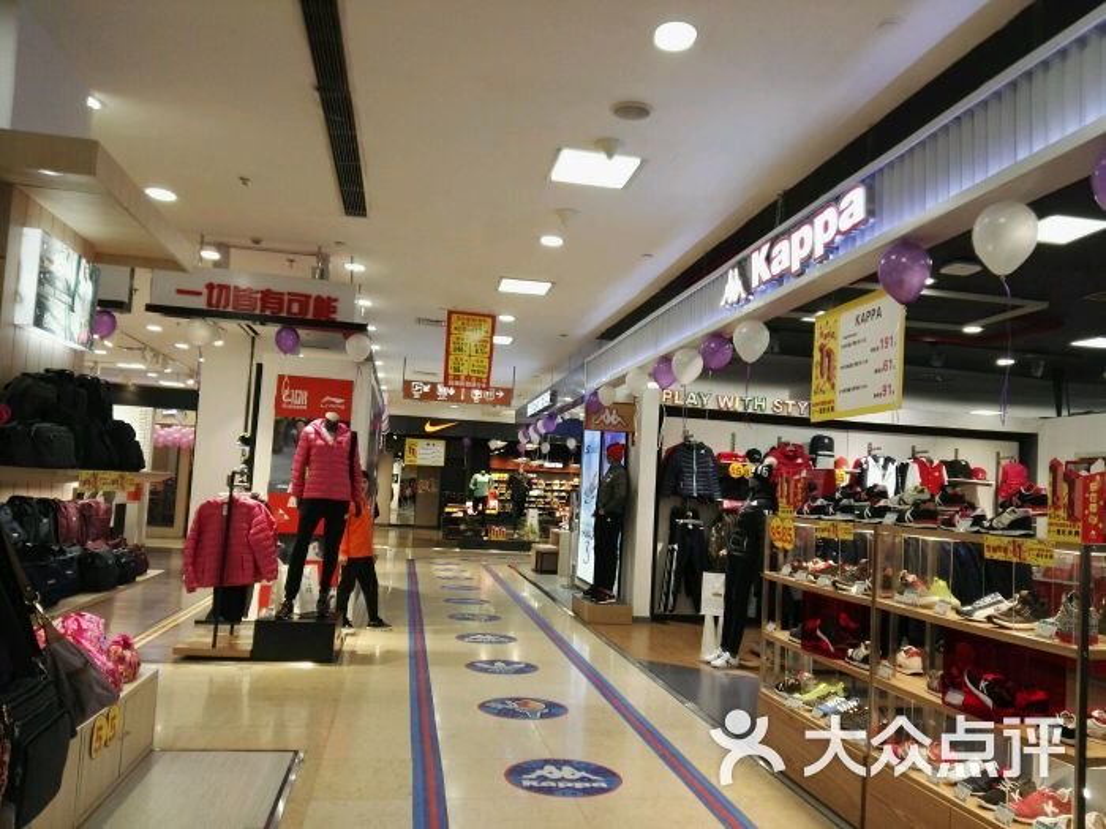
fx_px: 895
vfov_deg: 49.7
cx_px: 553
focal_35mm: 28
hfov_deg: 63.4
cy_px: 414
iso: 80
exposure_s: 1/50.3
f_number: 2
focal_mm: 3.83
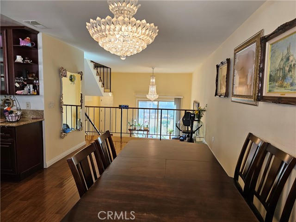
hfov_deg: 73.9
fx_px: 197
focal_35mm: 23
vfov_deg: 58.9
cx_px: 148
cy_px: 111
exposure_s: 1/120
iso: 100
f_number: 1.7
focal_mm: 6.3
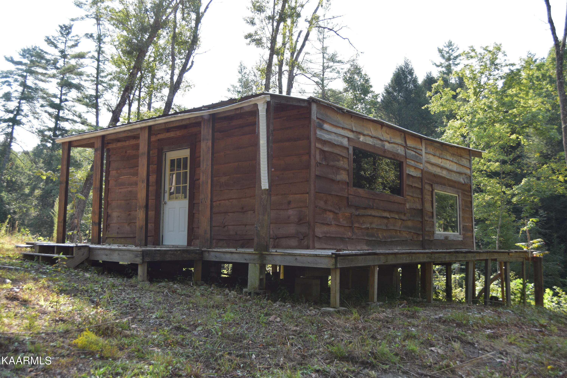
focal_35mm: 33
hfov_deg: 57.2
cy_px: 189
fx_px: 520
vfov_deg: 40.0
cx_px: 284
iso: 200
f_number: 3.8
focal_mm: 22
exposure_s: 1/400
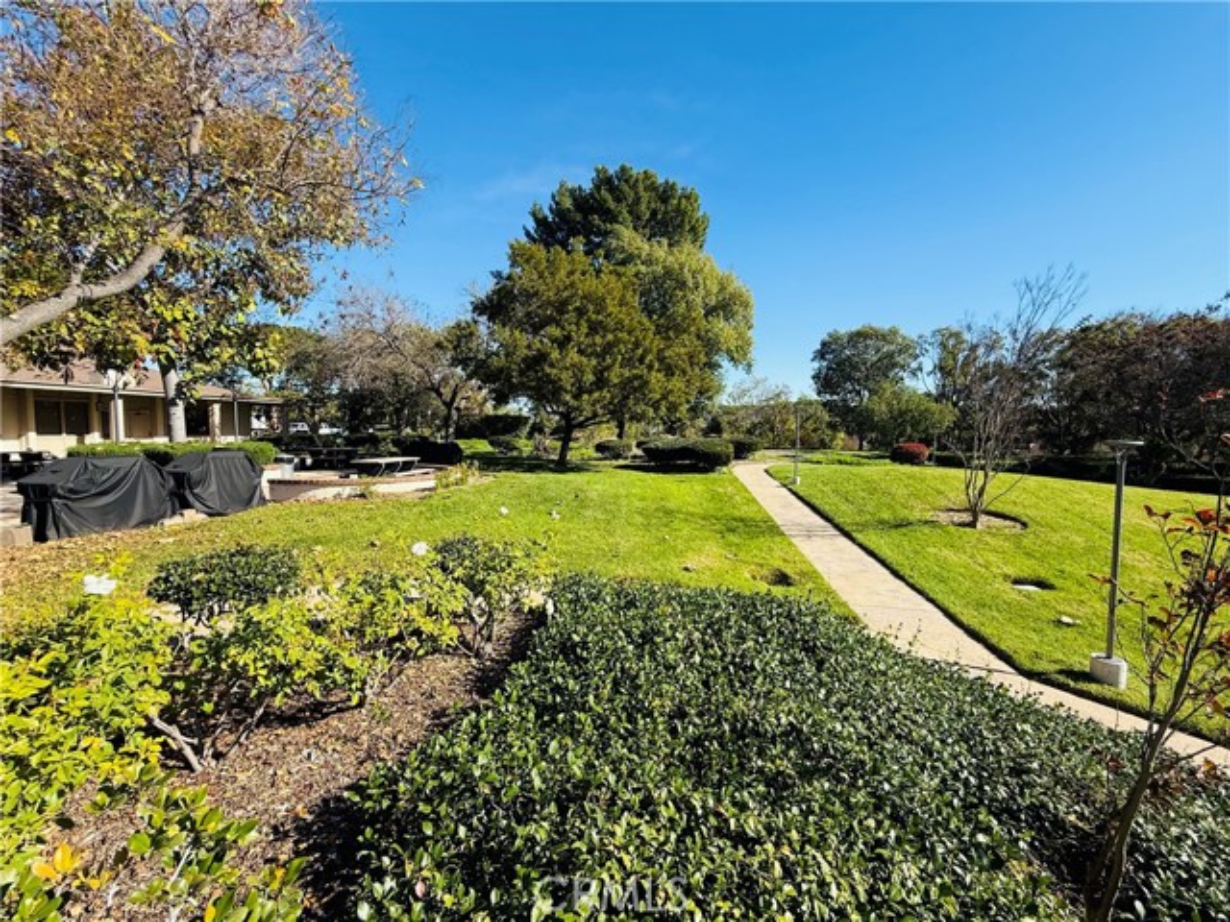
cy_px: 461
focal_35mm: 14
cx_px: 615
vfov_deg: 85.7
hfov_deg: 102.1
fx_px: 497
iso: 50
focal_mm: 2.22
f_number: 2.2
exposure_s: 1/1145
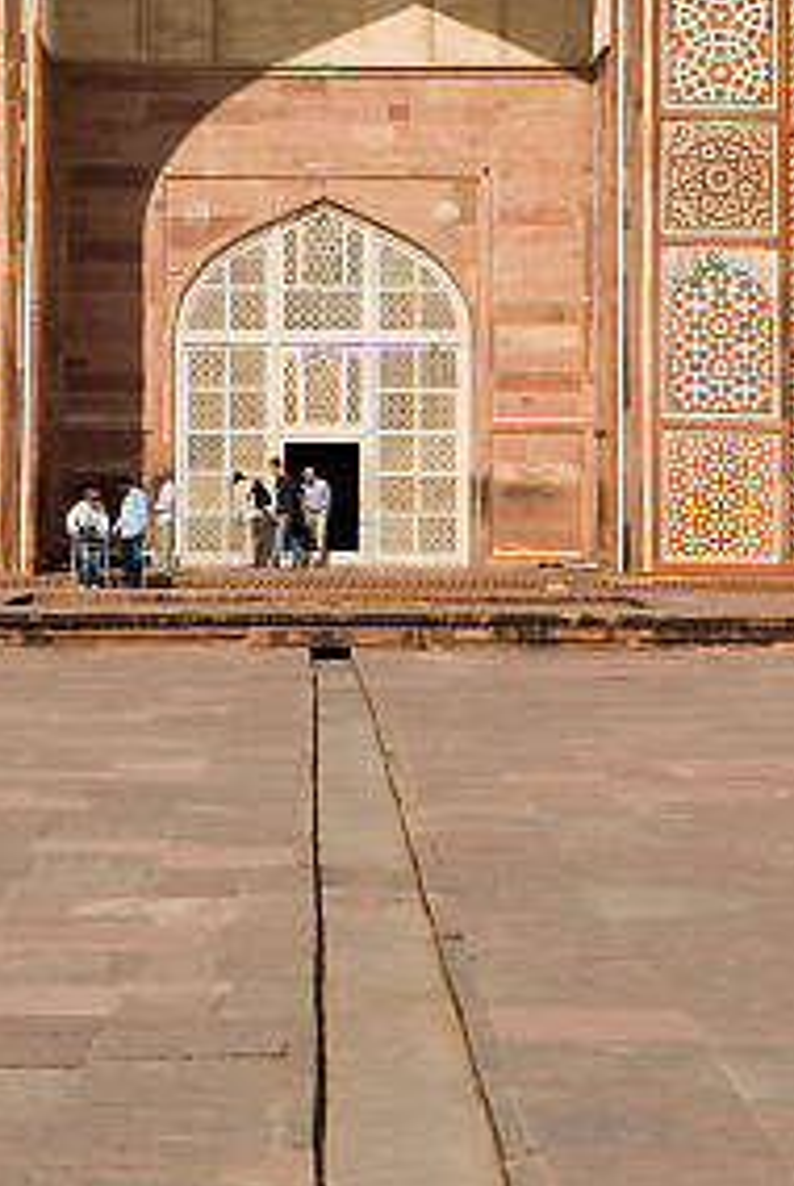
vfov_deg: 11.7
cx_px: 326
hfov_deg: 7.9
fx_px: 5744
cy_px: -54
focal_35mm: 174
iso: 100
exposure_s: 1/500
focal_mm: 55
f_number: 8
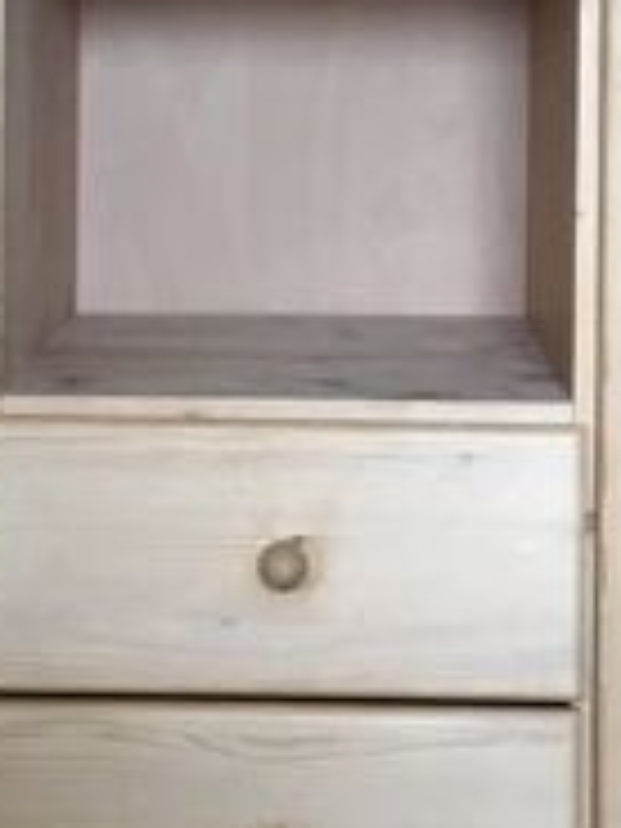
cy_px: 68
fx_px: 2583
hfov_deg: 13.7
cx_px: 328
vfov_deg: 17.9
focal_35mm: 108
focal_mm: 3.3
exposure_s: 1/33
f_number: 2.4
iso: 80
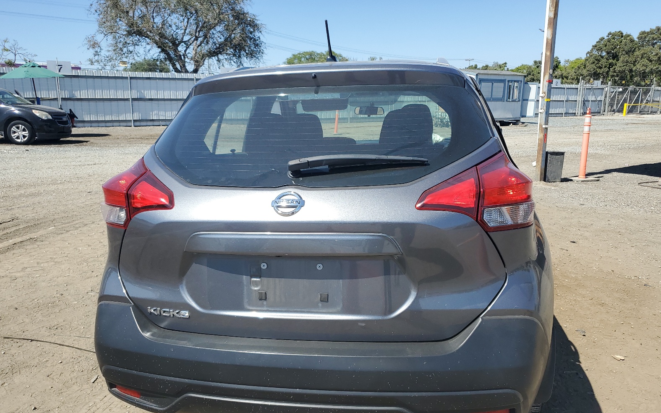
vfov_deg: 44.4
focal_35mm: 28
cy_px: 239
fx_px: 504
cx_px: 329
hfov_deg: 66.5
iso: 50
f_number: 1.5
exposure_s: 1/2500
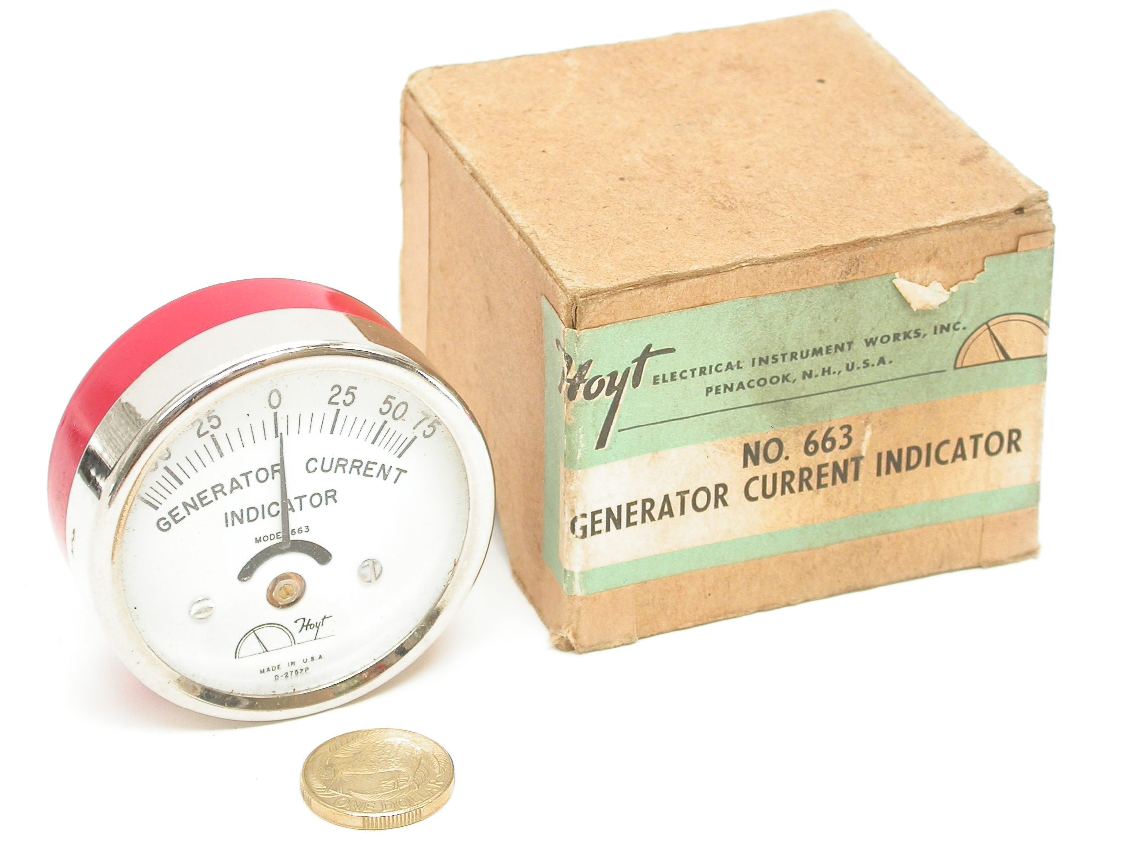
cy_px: 424
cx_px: 566
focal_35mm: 118
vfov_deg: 12.6
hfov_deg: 16.7
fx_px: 3859
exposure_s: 1/3.7
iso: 100
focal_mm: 24.4
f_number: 4.3
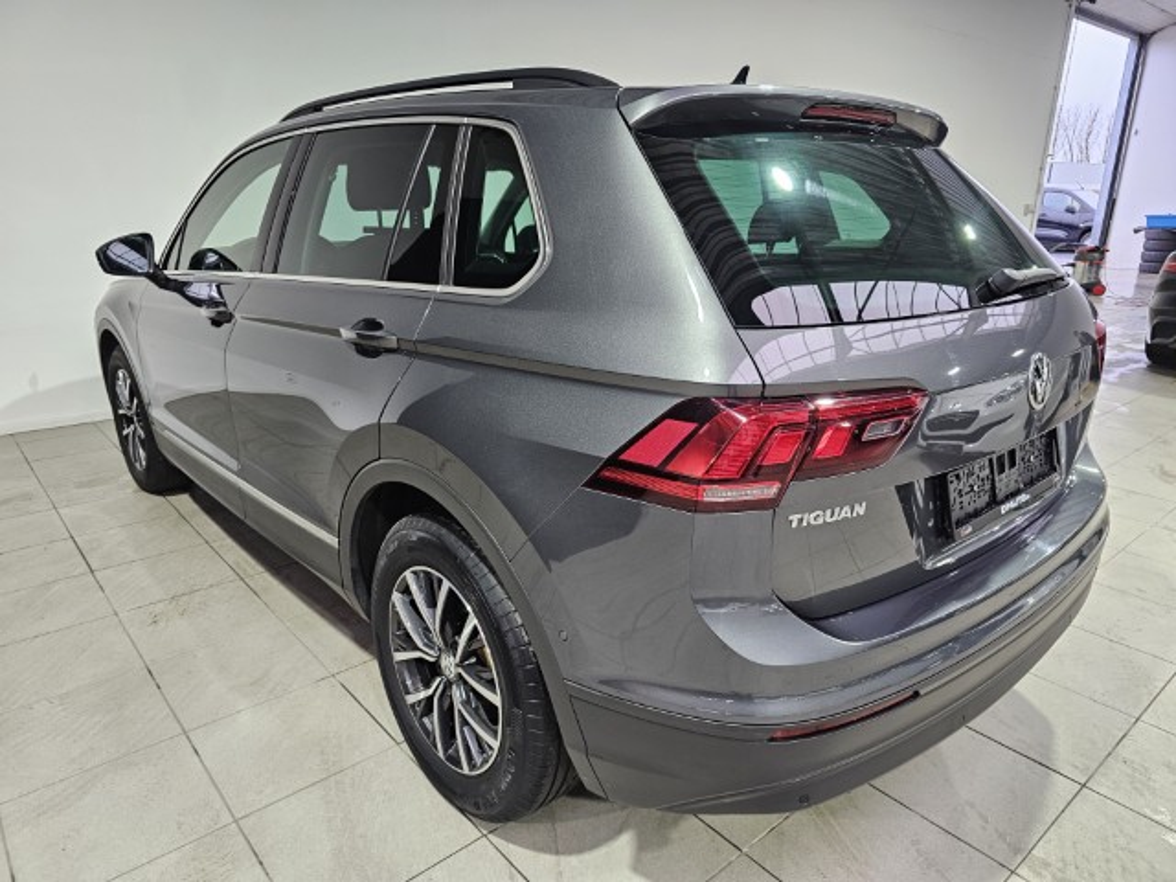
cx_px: 588
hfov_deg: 73.9
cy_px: 441
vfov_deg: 58.9
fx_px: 781
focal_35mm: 23
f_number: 1.7
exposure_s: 1/100
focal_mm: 6.3
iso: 200
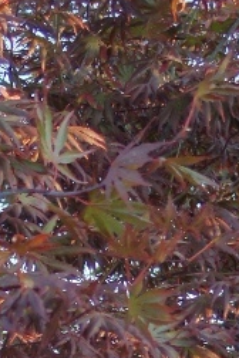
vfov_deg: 9.0
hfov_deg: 6.2
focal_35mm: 219
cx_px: -114
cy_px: 615
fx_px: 2181
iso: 100
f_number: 3.2
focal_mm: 30
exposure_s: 1/60
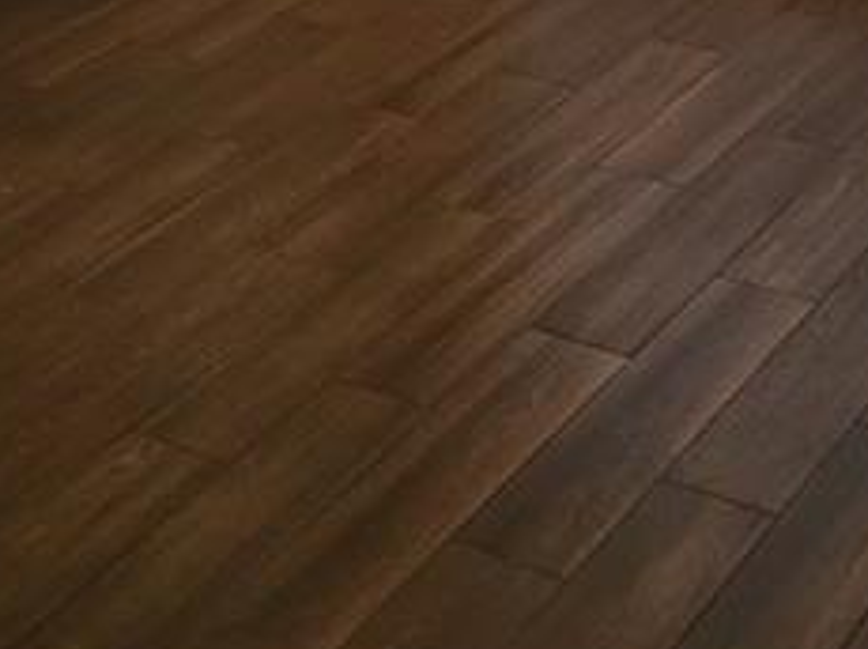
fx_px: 2179
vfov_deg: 14.9
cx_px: 683
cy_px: -502
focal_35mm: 87
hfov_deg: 22.3
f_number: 1.8
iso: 160
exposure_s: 1/120
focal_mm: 4.25
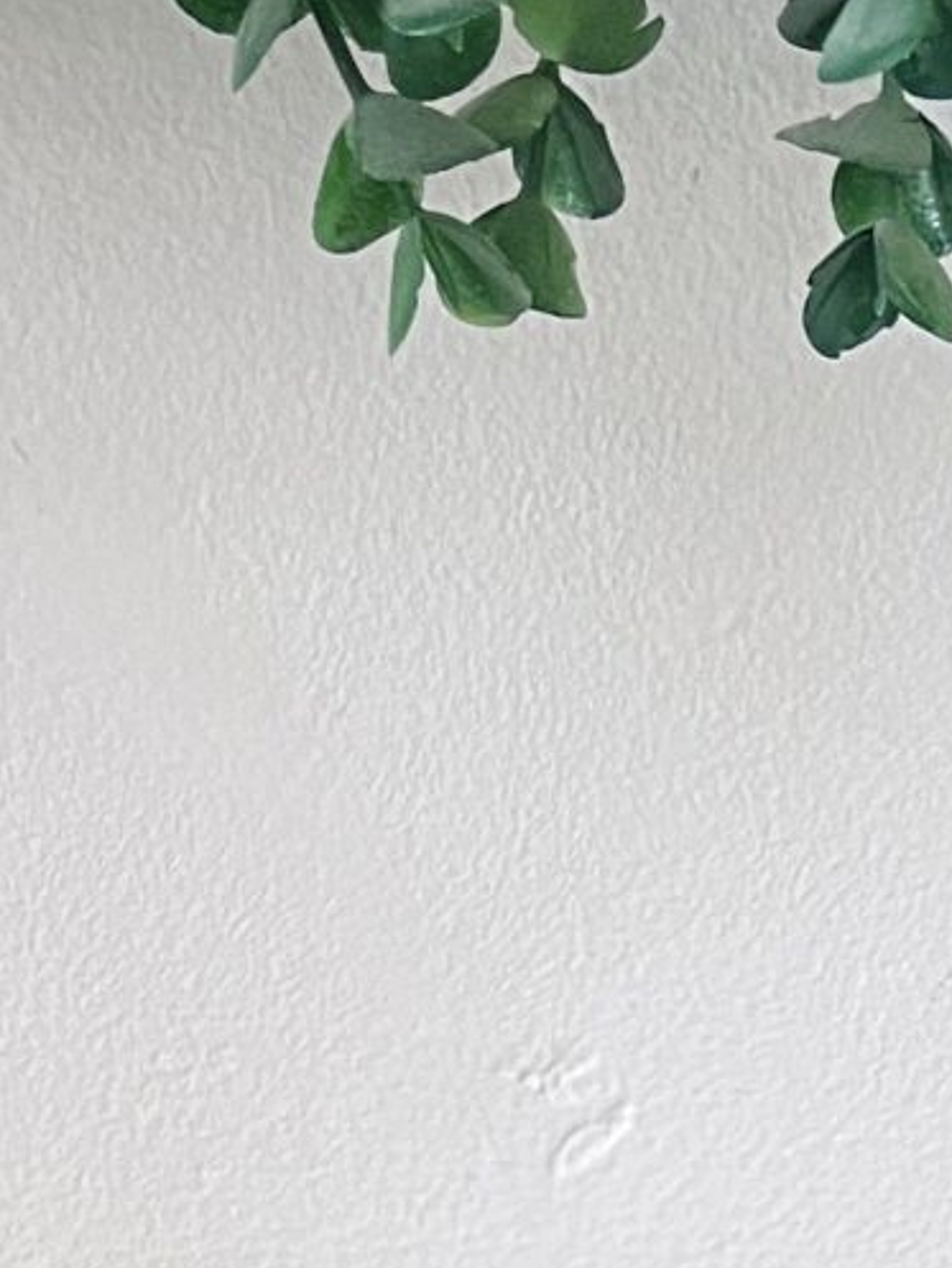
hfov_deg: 11.1
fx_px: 4912
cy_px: 2304
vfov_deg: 13.2
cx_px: 613
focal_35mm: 134
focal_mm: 5.1
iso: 125
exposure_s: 1/87
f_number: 1.6
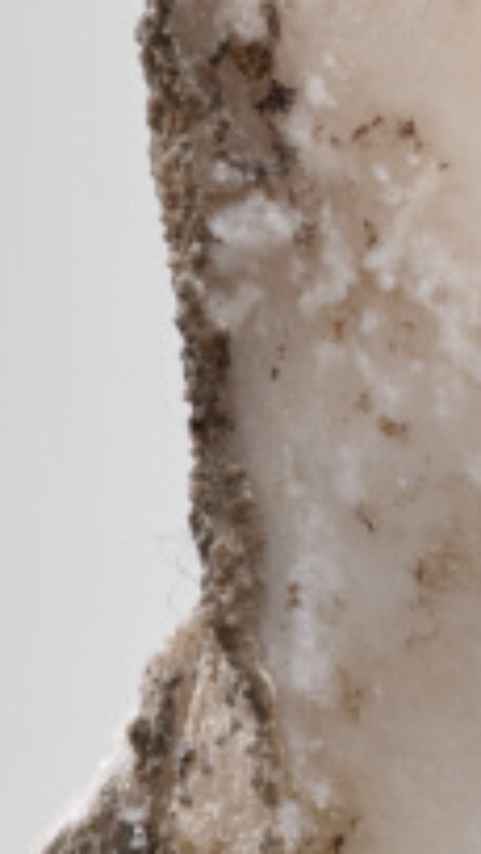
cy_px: 86
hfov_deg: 2.7
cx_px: 1142
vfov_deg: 4.8
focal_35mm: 449
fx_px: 10164
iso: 200
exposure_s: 1/125
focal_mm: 80
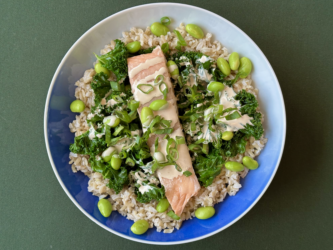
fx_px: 471
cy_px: 123
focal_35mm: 49
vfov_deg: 29.7
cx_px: 167
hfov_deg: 38.9
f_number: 1.78
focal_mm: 6.86
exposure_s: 1/59
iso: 125
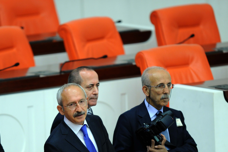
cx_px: 87
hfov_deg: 3.2
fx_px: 4066
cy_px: 114
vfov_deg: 2.1
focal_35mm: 642
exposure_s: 1/160
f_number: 2.8
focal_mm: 400
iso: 800
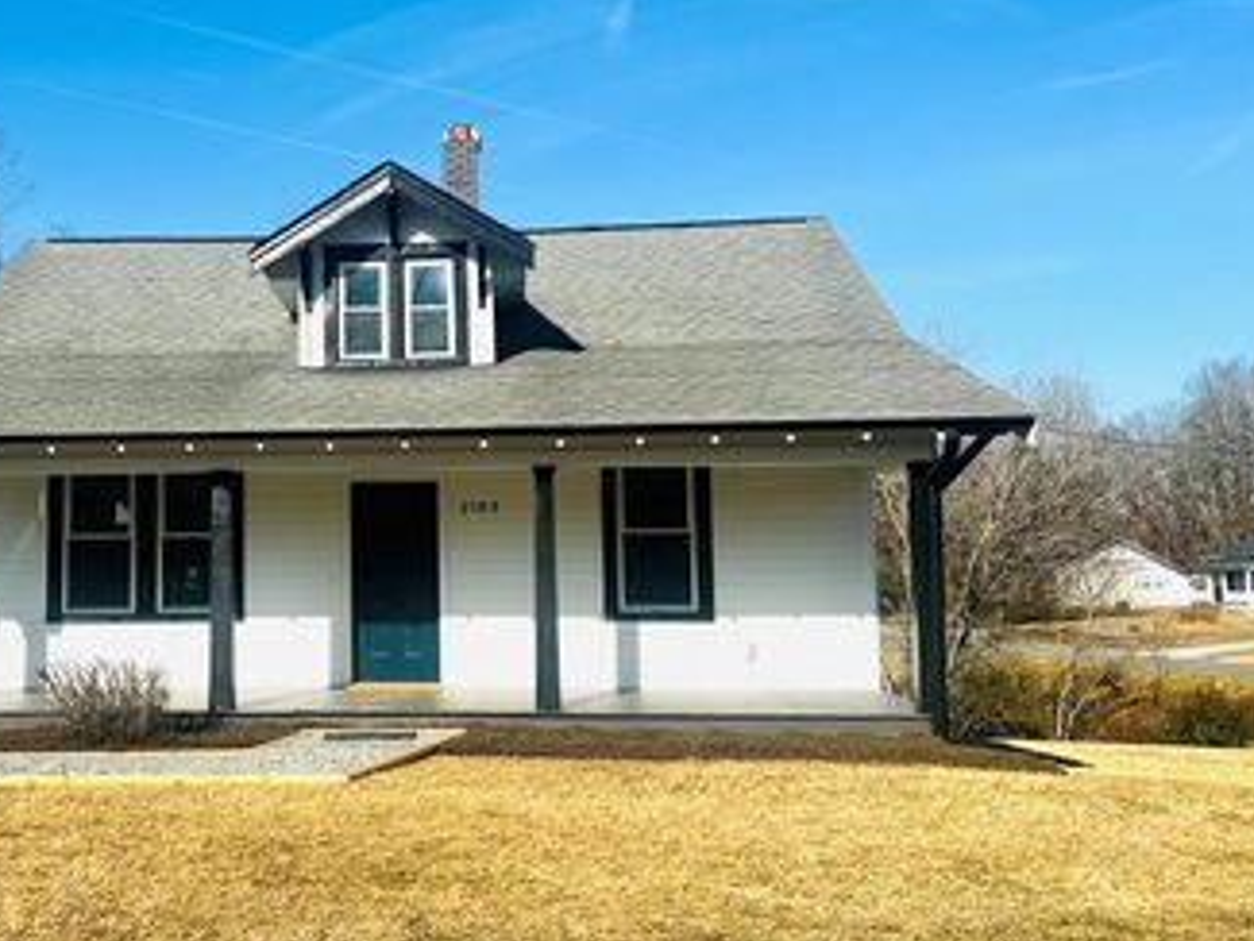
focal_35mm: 40
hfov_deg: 45.5
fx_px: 1450
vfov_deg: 36.0
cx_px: 351
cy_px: 442
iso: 50
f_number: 1.5
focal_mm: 5.7
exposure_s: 1/5076
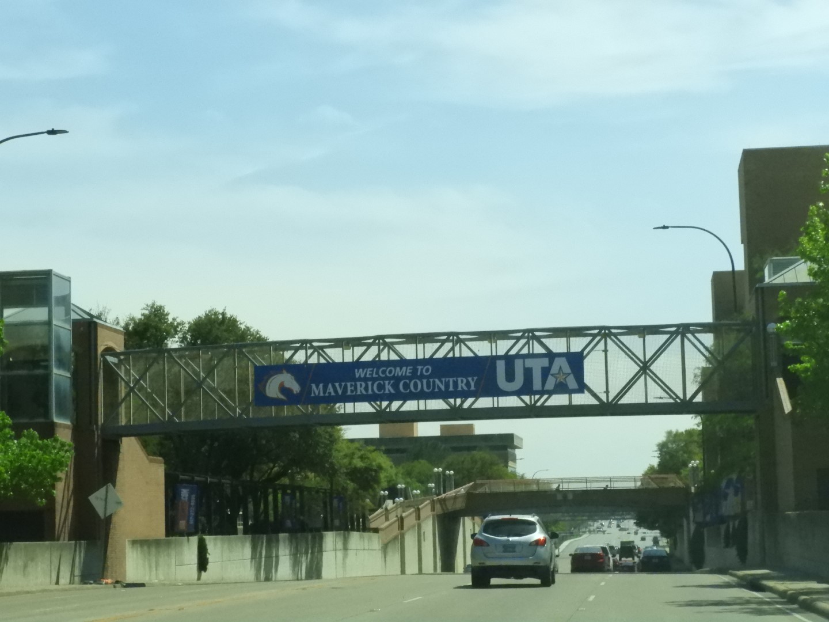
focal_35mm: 85
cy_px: 311
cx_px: 414
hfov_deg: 23.0
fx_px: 2036
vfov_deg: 17.4
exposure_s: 1/3200
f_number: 8
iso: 1600
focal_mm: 15.2
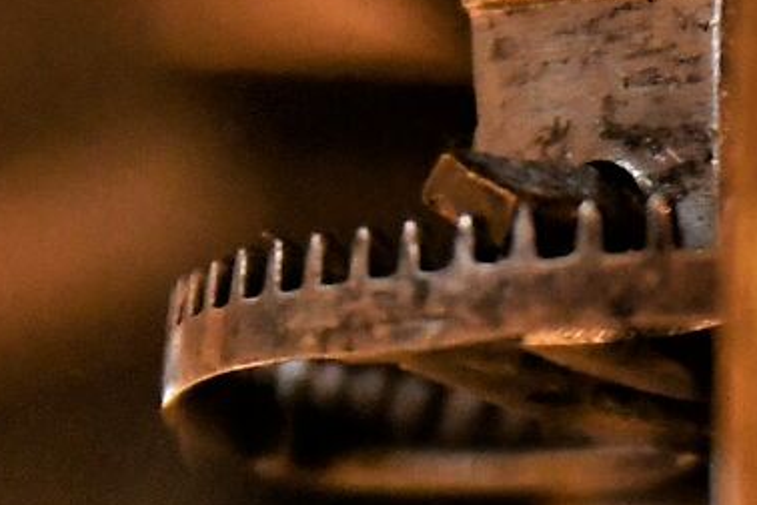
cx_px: 1256
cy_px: 884
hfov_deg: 3.1
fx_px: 14003
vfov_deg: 2.1
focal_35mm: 666
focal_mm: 70
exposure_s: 1/40
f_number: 4
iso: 2500
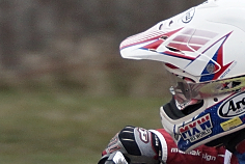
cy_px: 215
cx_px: 76
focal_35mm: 1751
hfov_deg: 1.2
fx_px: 11931
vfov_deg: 0.8
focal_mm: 230
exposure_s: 1/800
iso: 640
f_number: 5.6
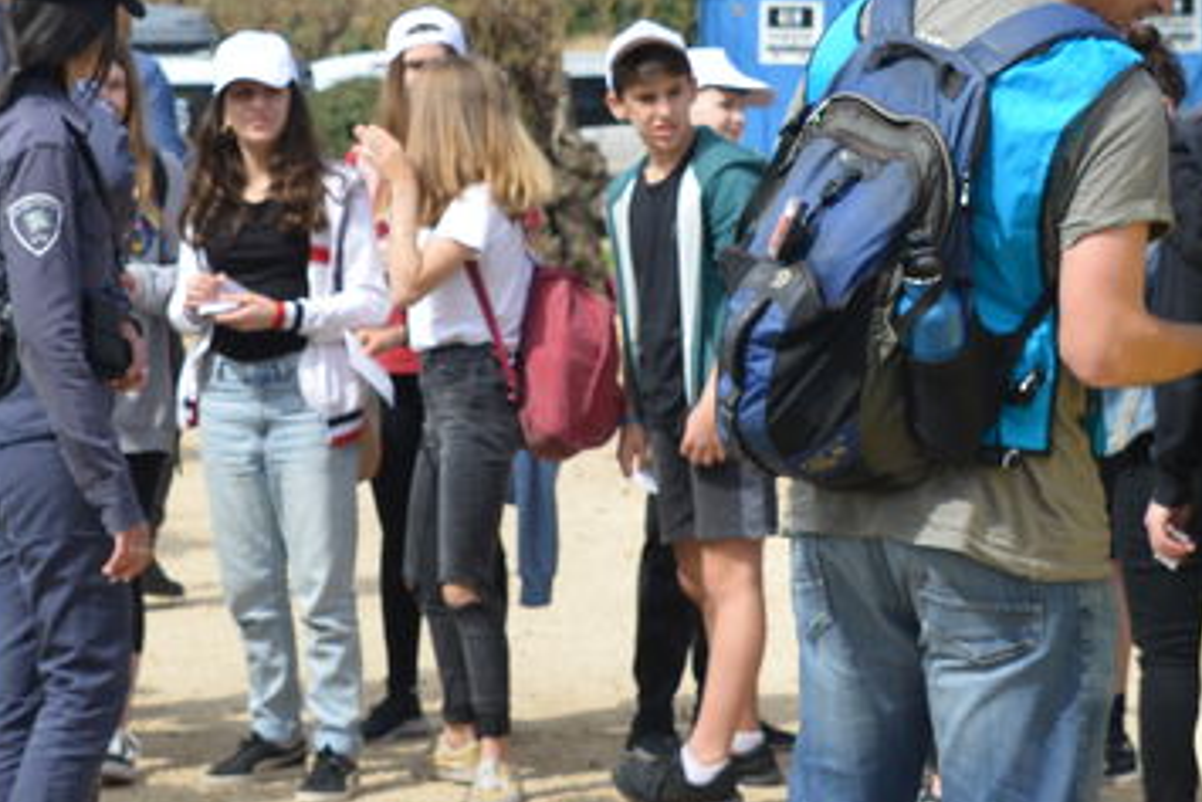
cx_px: 332
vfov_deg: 9.9
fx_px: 4609
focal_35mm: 138
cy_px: 190
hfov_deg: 14.8
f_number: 5.6
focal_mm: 35
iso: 250
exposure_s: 1/640
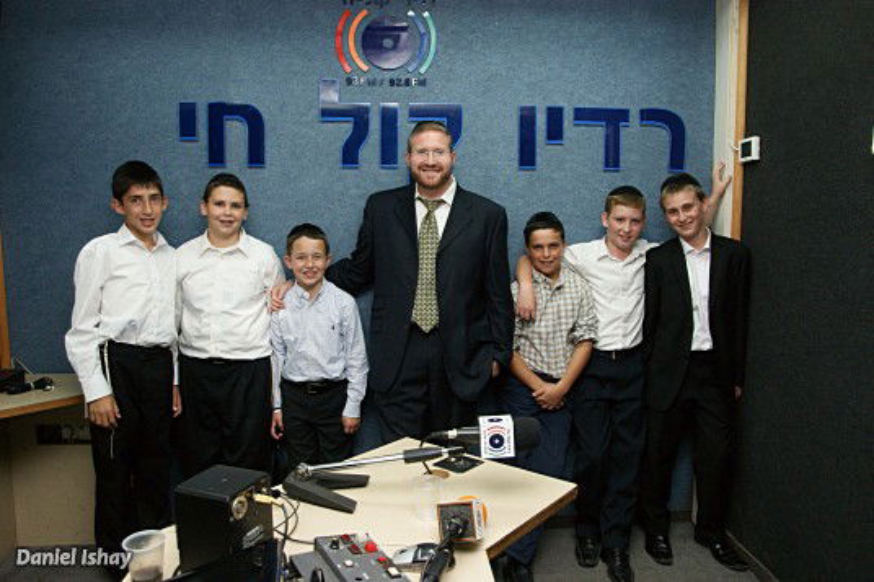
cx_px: 437
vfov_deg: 50.4
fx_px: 619
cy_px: 291
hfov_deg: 70.5
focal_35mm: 26
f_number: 5.6
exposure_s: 1/60
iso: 400
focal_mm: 17
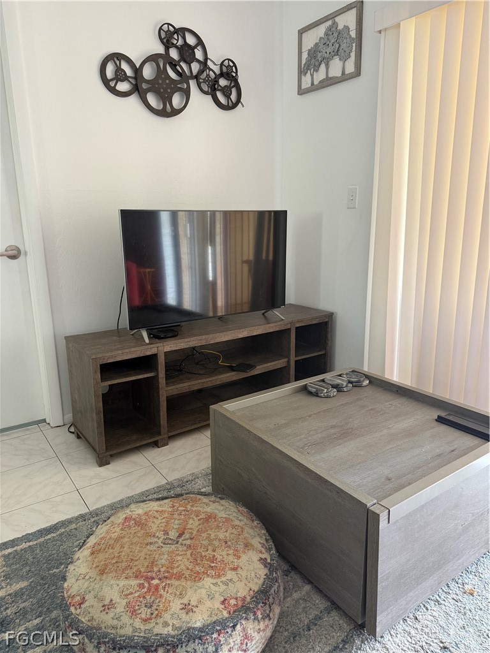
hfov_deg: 56.8
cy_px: 326
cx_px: 245
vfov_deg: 71.6
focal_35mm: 24
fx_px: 453
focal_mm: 6.76
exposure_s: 1/60
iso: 200
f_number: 1.78
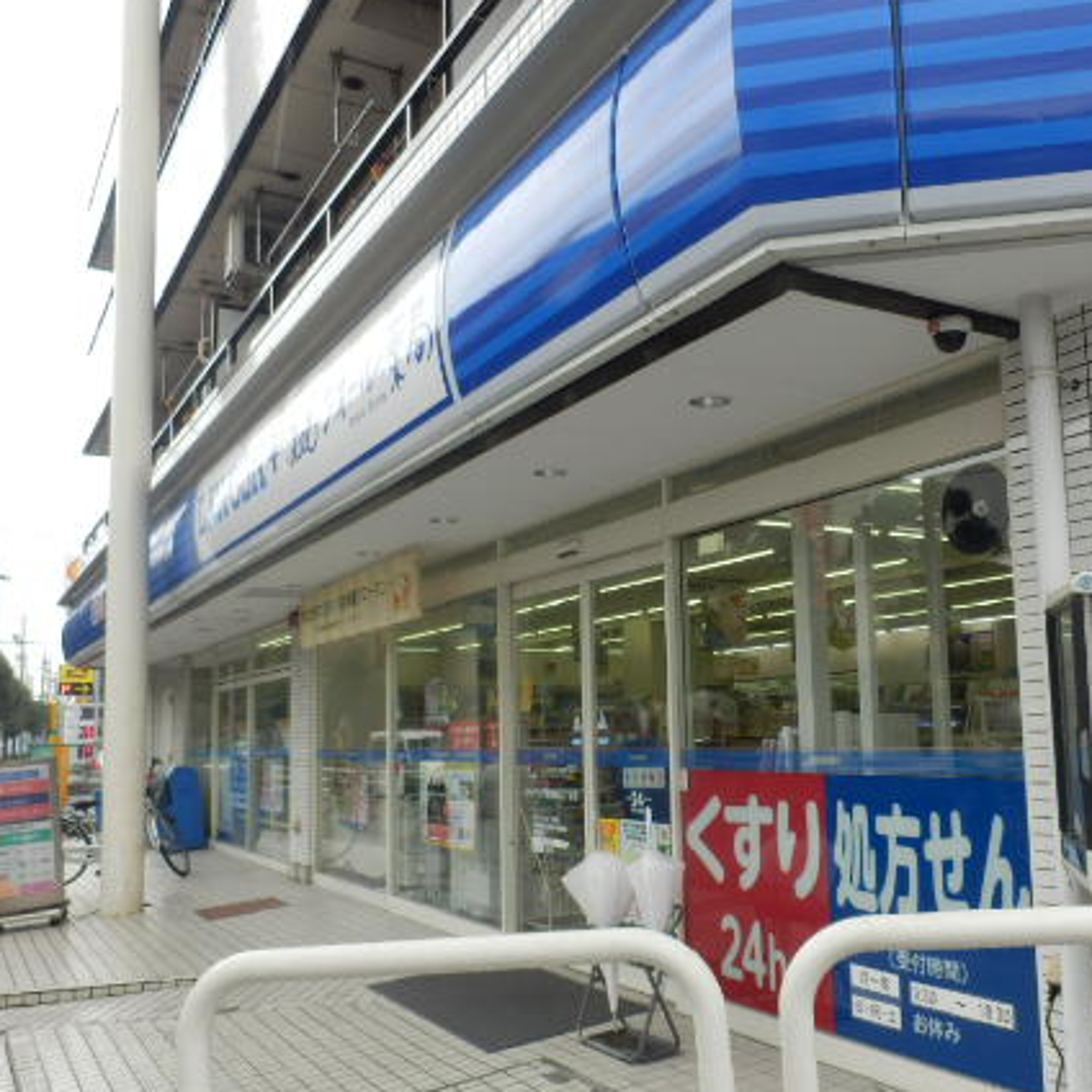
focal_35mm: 32
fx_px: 1142
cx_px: 693
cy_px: 603
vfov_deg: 51.0
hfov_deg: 50.5
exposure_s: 1/200
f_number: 3
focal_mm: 4.2
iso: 80
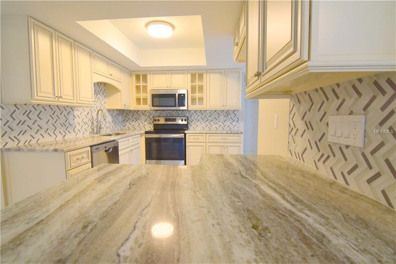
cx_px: 198
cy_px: 132
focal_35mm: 16
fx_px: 181
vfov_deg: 72.0
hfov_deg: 95.0
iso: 1600
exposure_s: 1/60
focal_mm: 11
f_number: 5.6
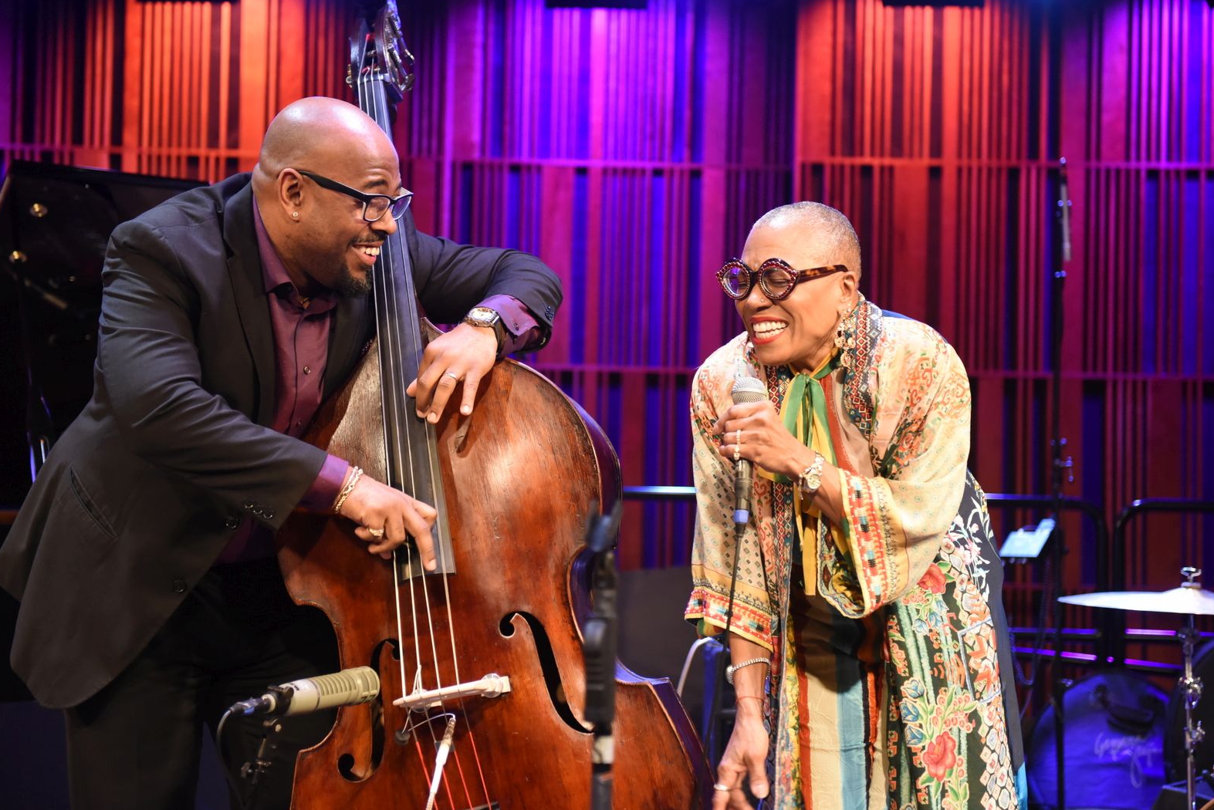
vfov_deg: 23.0
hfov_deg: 33.9
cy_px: 401
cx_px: 612
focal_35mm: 59
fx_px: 1990
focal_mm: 58
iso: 3200
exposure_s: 1/100
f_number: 2.8
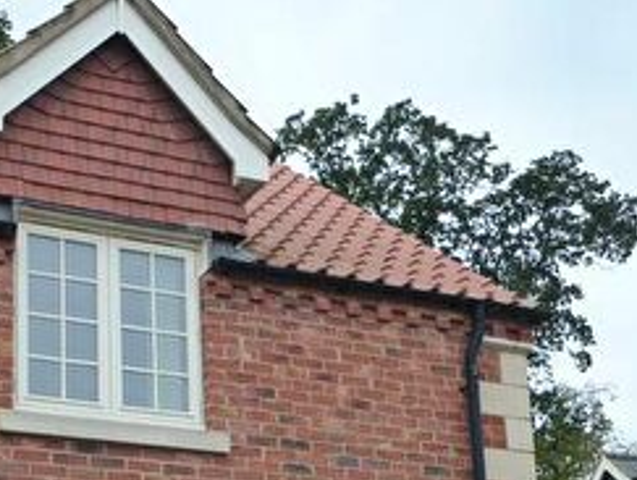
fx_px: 1272
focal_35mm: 69
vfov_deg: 20.2
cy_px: 560
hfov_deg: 27.7
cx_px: 144
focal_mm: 4.3
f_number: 3.3
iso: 200
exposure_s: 1/200
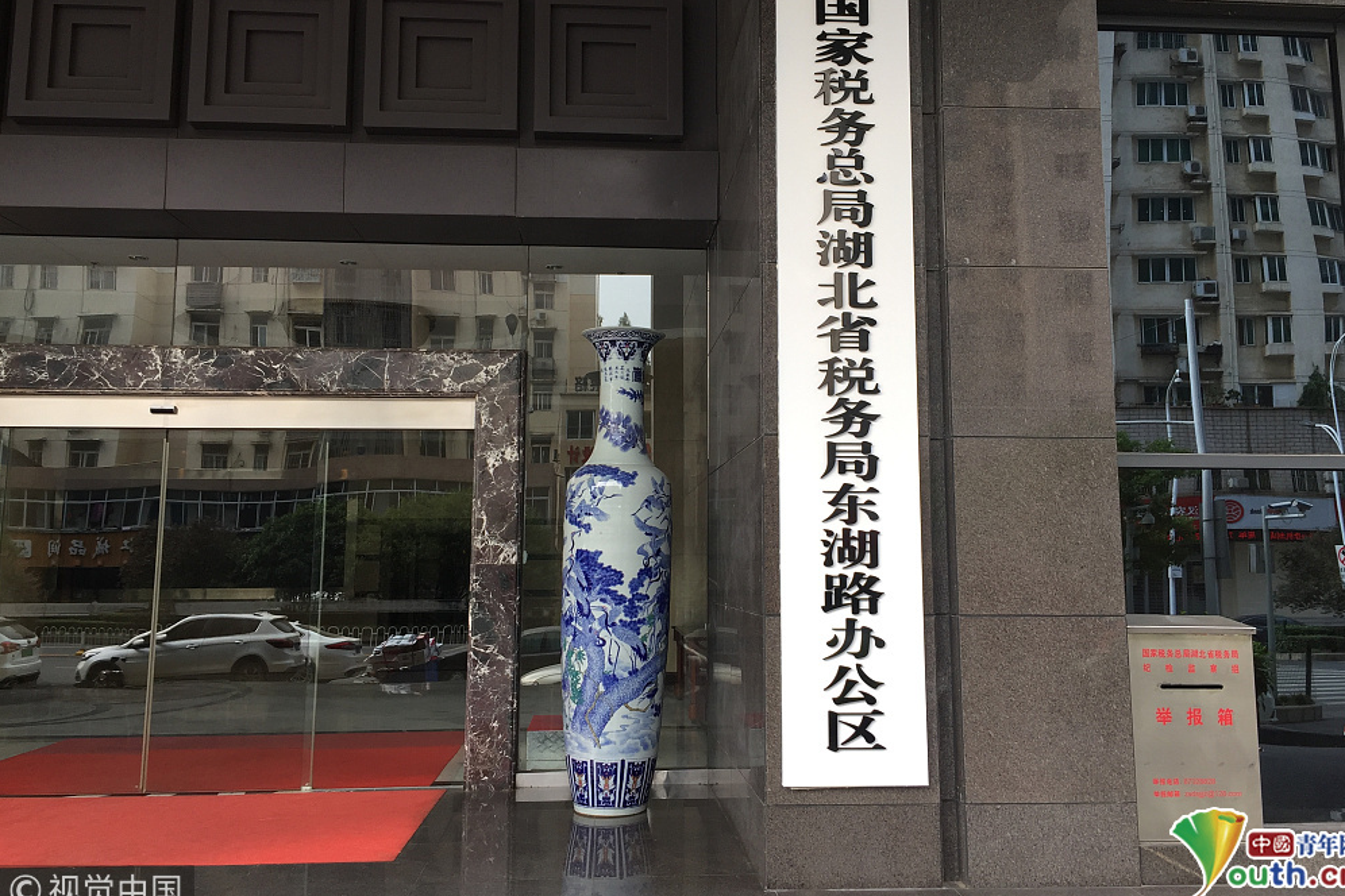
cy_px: 397
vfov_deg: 42.3
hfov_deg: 60.3
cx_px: 689
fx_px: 1158
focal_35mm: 31
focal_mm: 4.15
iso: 32
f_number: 2.2
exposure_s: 1/129
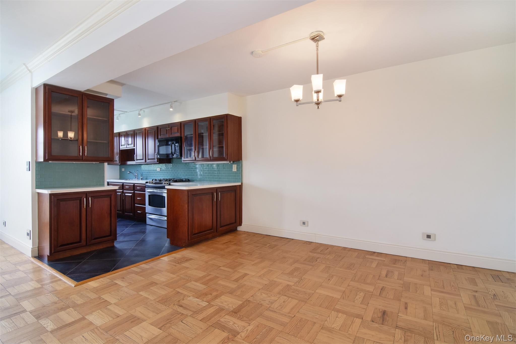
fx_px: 236
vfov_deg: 72.0
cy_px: 172
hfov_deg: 95.0
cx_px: 258
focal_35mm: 16
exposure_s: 1/50
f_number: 11
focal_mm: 11
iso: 640
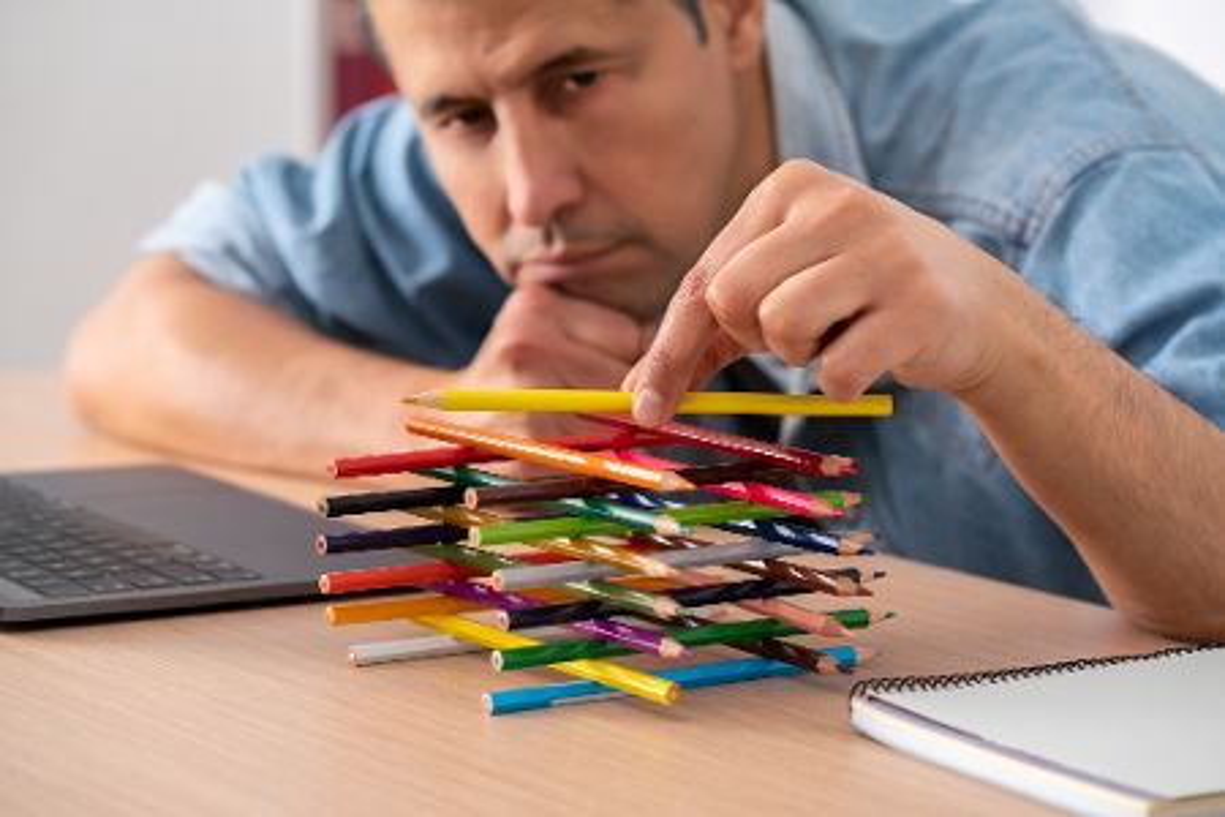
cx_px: 612
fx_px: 2892
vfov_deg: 16.1
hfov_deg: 23.9
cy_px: 408
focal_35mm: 85
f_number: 5.6
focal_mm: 85
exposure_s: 1/160
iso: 100
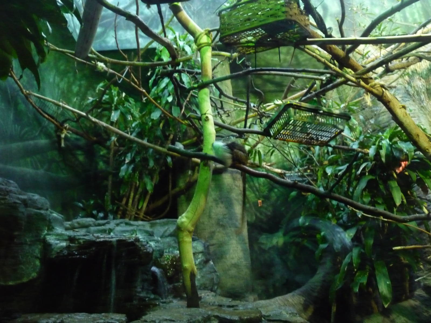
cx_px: 216
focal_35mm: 30
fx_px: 374
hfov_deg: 60.0
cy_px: 162
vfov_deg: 46.8
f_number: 3.4
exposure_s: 1/8
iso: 800
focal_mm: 5
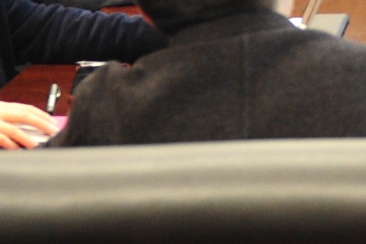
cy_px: -105
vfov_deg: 7.7
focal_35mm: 175
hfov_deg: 10.8
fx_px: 1779
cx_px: 722
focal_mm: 24
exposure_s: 1/200
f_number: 2.8
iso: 1600
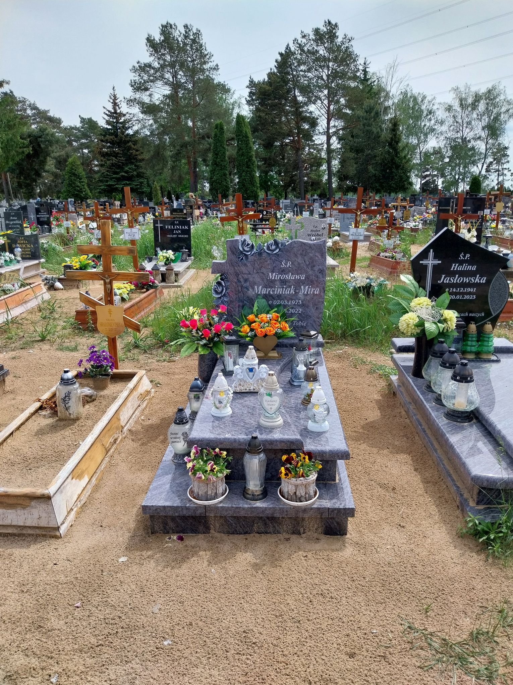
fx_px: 514
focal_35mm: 26
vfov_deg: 67.3
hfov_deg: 53.1
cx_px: 256
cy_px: 342
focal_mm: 4
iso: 25
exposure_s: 1/902
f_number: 1.8
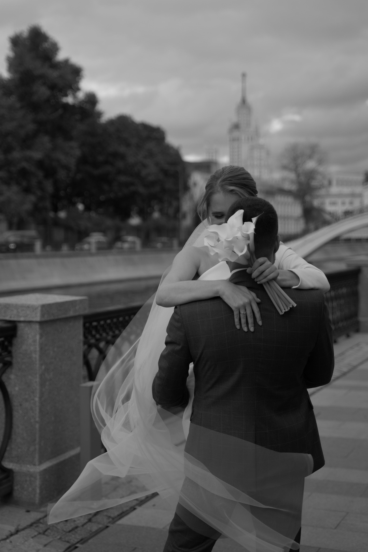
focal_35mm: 50
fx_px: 767
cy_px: 276
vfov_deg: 39.6
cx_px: 184
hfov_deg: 27.0
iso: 125
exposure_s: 1/1000
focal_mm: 50
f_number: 2.8
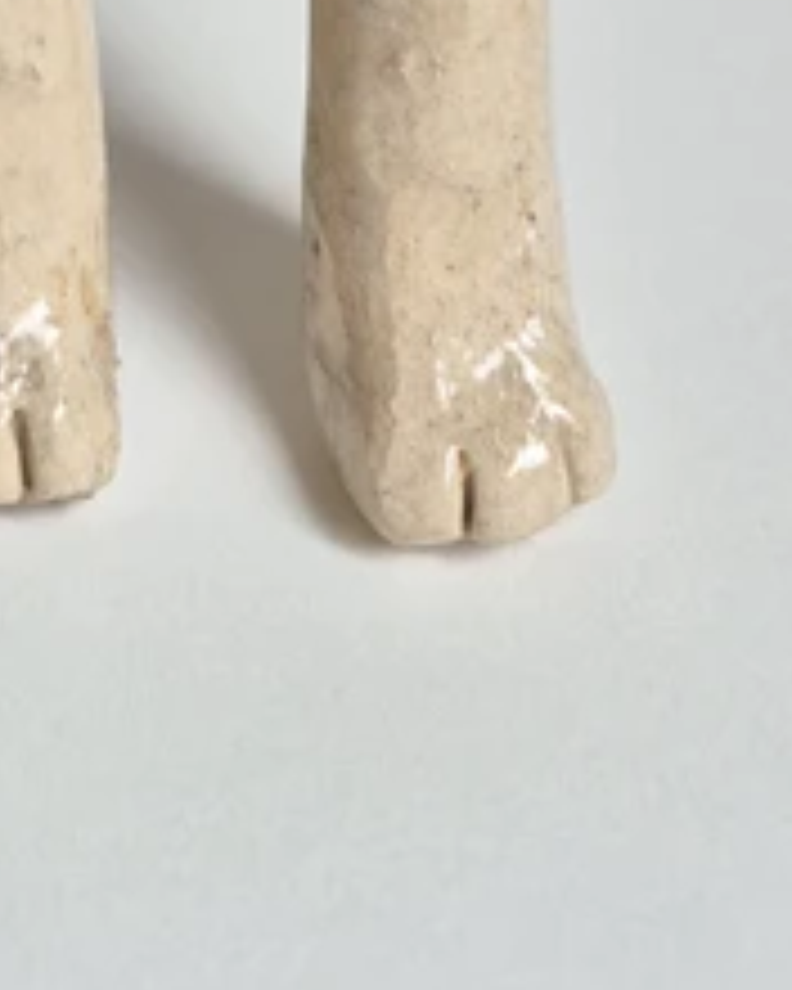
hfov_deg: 16.5
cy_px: -972
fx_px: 2637
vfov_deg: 16.4
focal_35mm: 90
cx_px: -86
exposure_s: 1/180
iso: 80
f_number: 1.8
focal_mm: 5.4
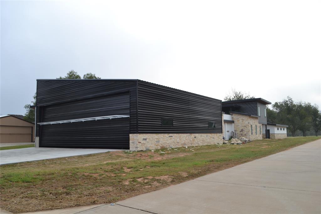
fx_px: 241
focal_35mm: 27
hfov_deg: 67.4
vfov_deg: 47.9
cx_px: 160
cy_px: 107
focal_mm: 18
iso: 100
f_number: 5.6
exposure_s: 1/125
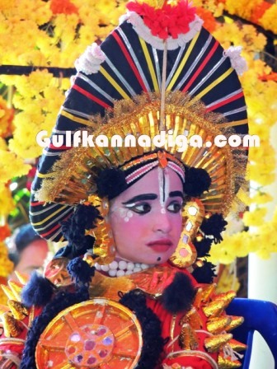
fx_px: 8002
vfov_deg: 2.6
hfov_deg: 2.0
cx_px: 138
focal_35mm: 750
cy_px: 184
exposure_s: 1/100
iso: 640
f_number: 5.1
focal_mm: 133.7
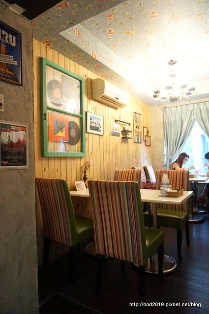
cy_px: 157
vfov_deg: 73.8
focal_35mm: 24
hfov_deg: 53.0
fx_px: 210
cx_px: 104
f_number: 3.5
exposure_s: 1/50
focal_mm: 16
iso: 3200
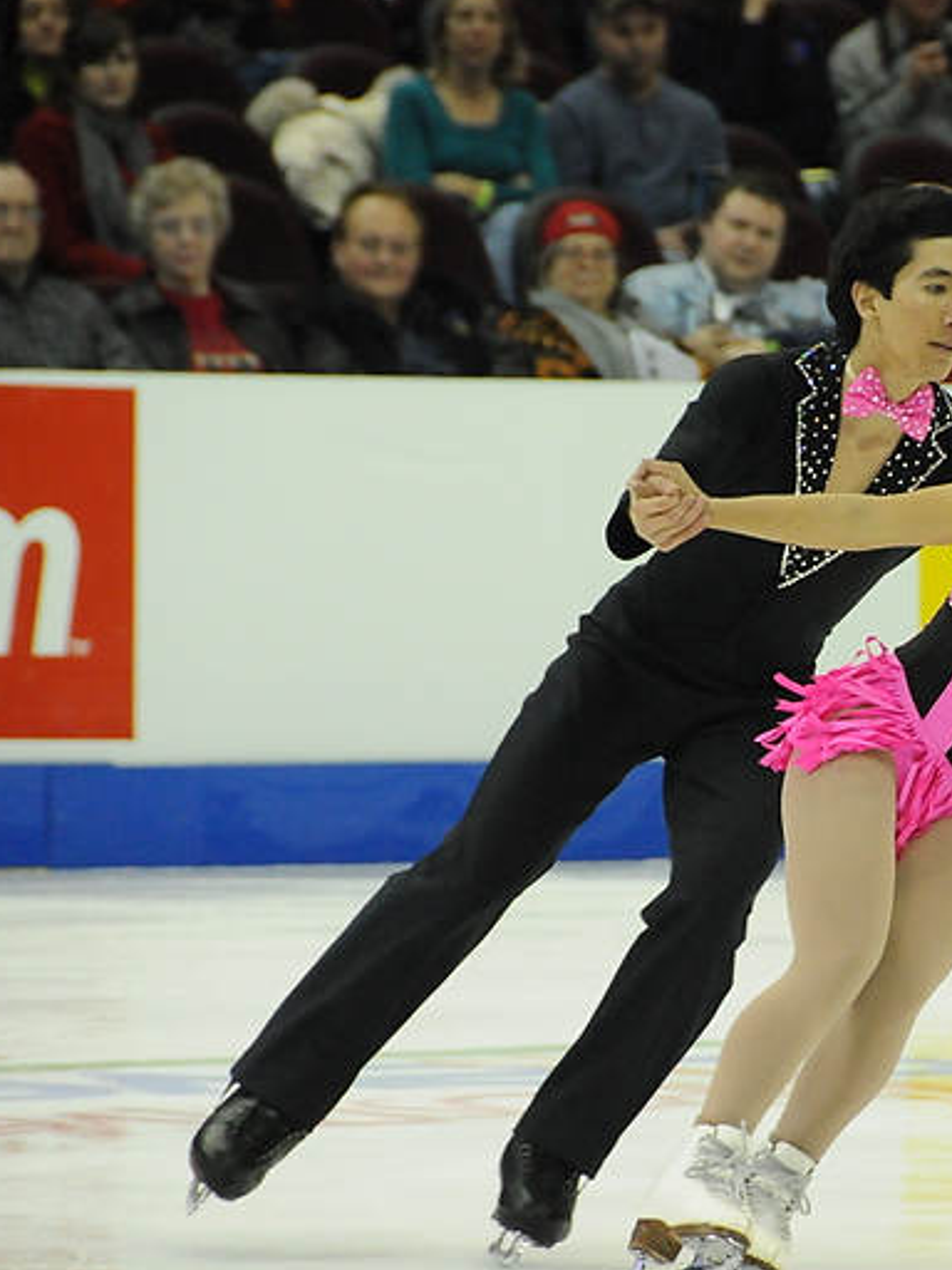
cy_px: 626
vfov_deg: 4.4
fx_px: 16501
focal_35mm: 450
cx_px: 840
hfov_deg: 3.3
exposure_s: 1/640
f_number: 5.6
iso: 3200
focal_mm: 200
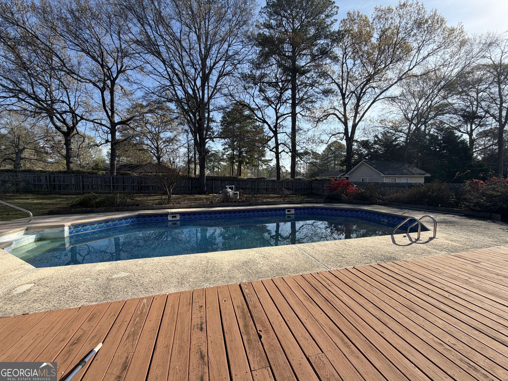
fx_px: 205
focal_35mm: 14
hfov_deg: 102.1
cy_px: 190
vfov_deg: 85.7
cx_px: 254
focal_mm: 2.22
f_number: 2.2
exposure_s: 1/770
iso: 32
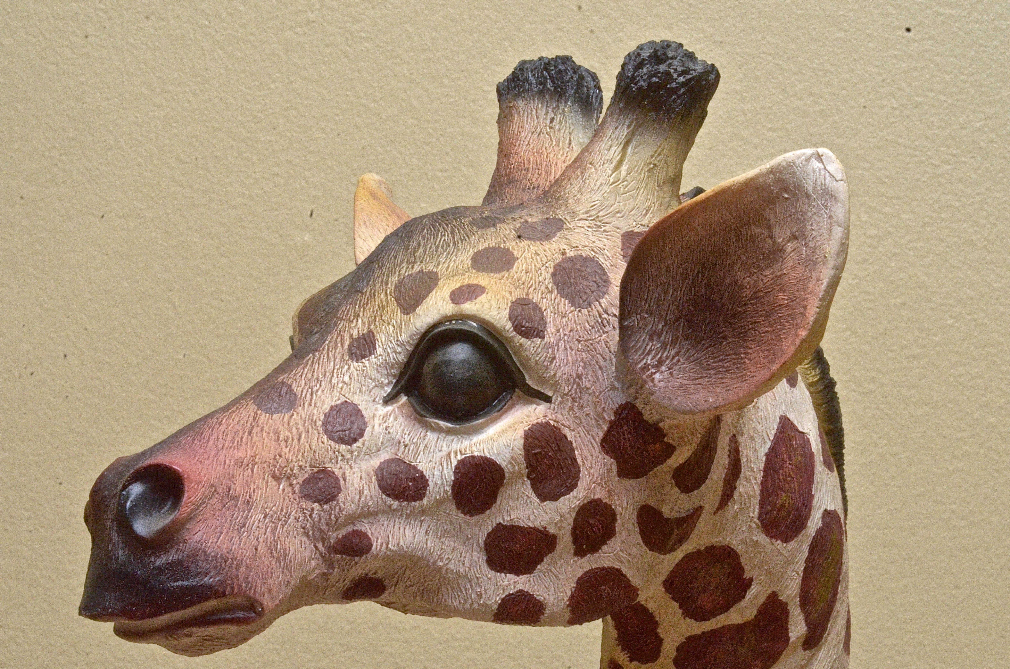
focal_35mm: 82
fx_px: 2310
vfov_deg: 16.5
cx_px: 505
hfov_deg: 24.7
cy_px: 334
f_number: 32
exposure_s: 1/125
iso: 800
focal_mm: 55
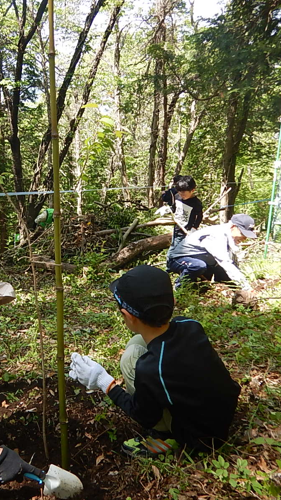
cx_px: 57
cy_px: 250
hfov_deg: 32.8
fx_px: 464
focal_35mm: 35
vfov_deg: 56.6
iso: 125
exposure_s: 1/250
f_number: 2.8
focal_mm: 4.3
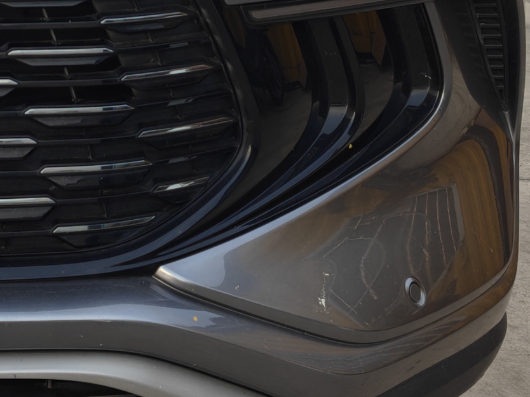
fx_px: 1730
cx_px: -289
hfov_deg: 15.9
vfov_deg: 12.6
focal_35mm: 113
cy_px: -163
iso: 100
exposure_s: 1/445
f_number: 1.6
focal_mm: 6.06
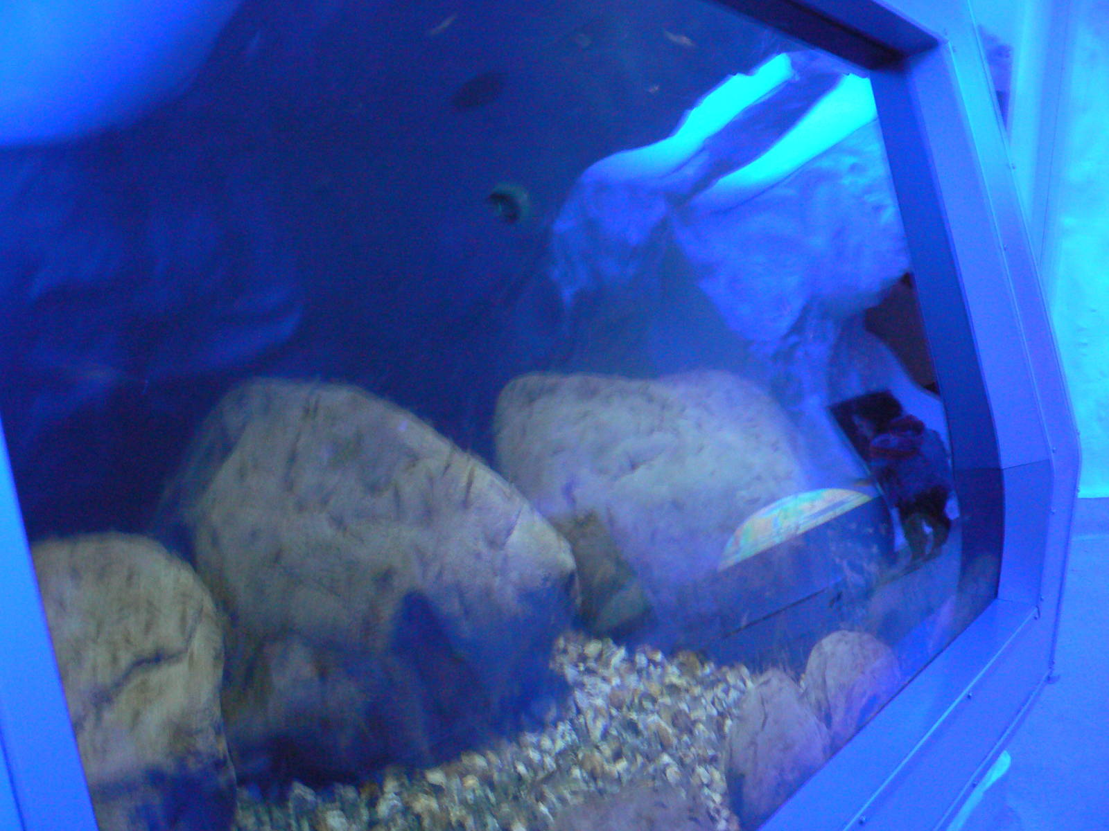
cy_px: 416
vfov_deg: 39.7
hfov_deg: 51.4
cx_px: 554
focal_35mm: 36
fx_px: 1153
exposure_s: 1/4
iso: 200
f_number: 2.8
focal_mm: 6
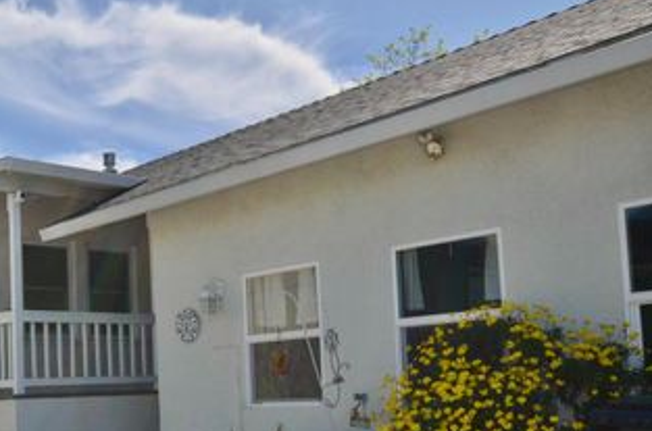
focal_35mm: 48
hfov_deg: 39.9
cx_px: 150
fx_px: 867
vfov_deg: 27.6
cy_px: 322
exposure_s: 1/200
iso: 100
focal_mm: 20
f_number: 11
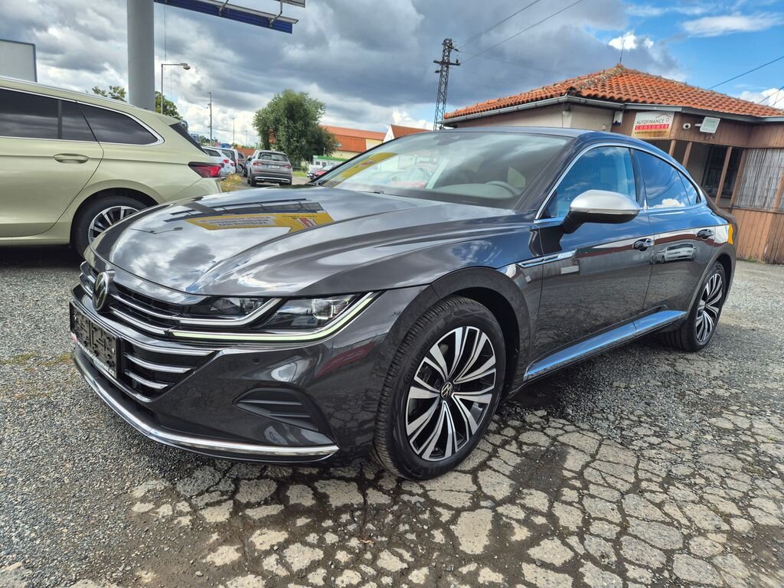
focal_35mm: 23
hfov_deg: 73.9
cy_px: 294
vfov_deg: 58.9
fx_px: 521
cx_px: 392
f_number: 1.8
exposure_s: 1/754
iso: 25
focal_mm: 5.4
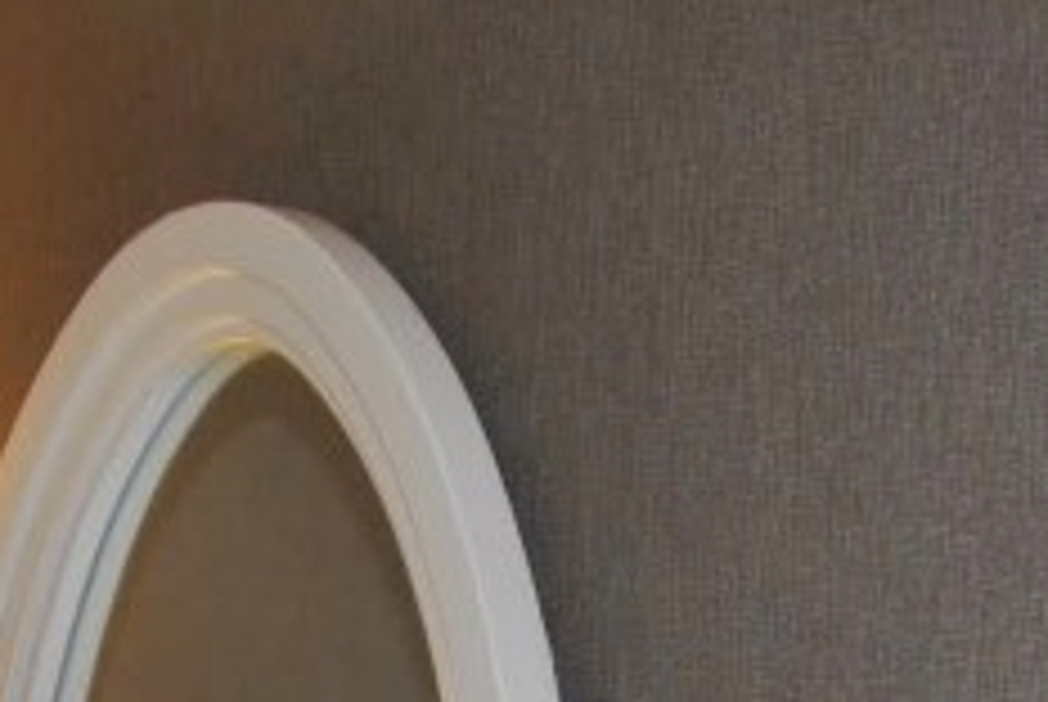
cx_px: 596
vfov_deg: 9.2
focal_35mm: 133
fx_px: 3877
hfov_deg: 15.4
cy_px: 1719
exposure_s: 1/60
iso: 200
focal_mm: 18
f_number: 3.5
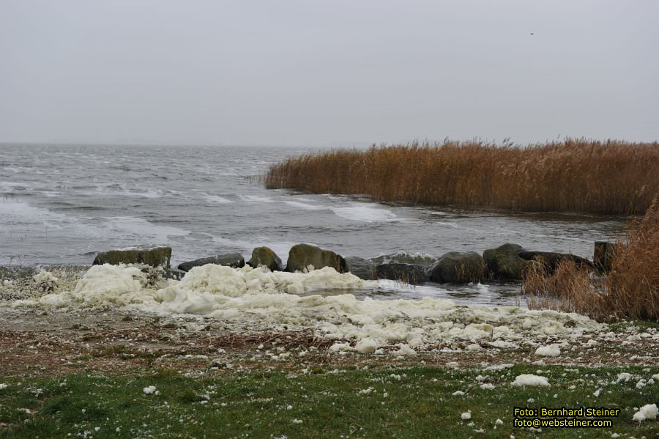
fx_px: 1025
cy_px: 220
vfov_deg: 24.2
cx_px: 330
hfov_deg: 35.7
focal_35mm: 56
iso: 200
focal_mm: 56
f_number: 5.6
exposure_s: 1/125
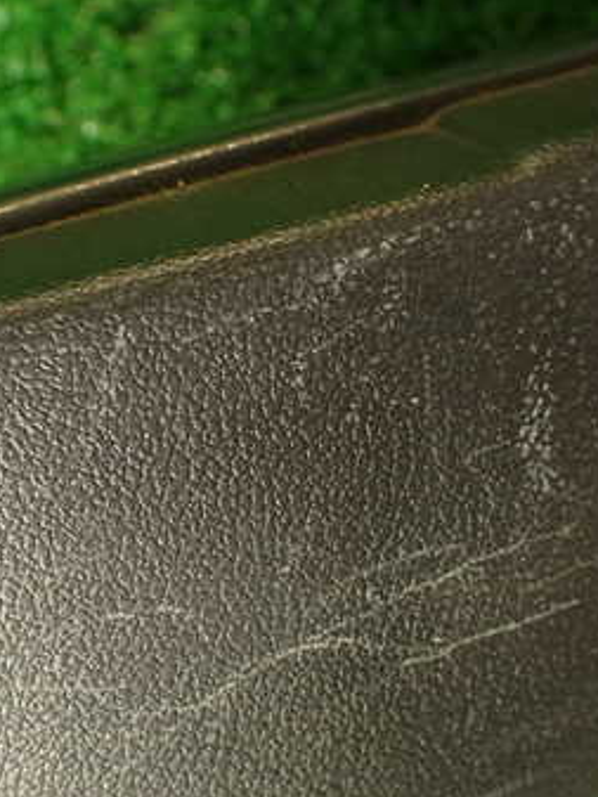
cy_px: 487
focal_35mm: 57
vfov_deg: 33.6
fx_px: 1312
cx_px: 165
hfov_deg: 25.4
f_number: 2.4
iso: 200
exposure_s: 1/50
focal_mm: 5.79
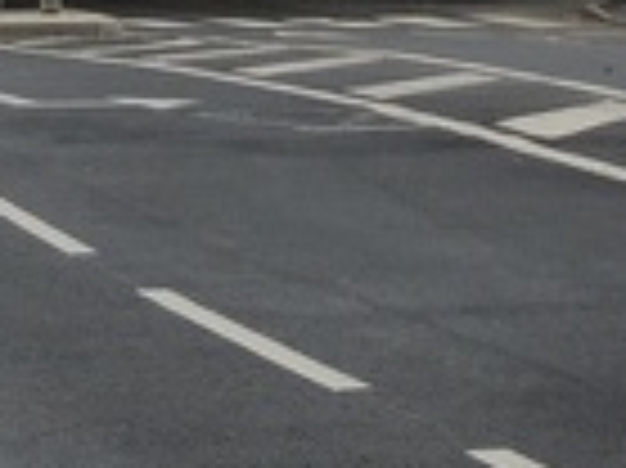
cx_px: -32
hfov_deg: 7.3
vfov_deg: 5.3
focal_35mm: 271
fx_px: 4897
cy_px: -526
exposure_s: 1/160
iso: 100
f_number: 3.5
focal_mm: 8.3
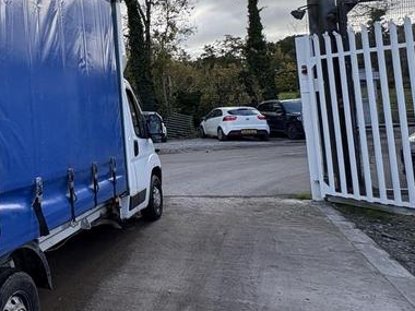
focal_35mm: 33
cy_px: 94
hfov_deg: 46.0
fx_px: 396
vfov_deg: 42.1
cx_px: -4
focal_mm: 2.22
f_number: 2.2
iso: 50
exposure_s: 1/657
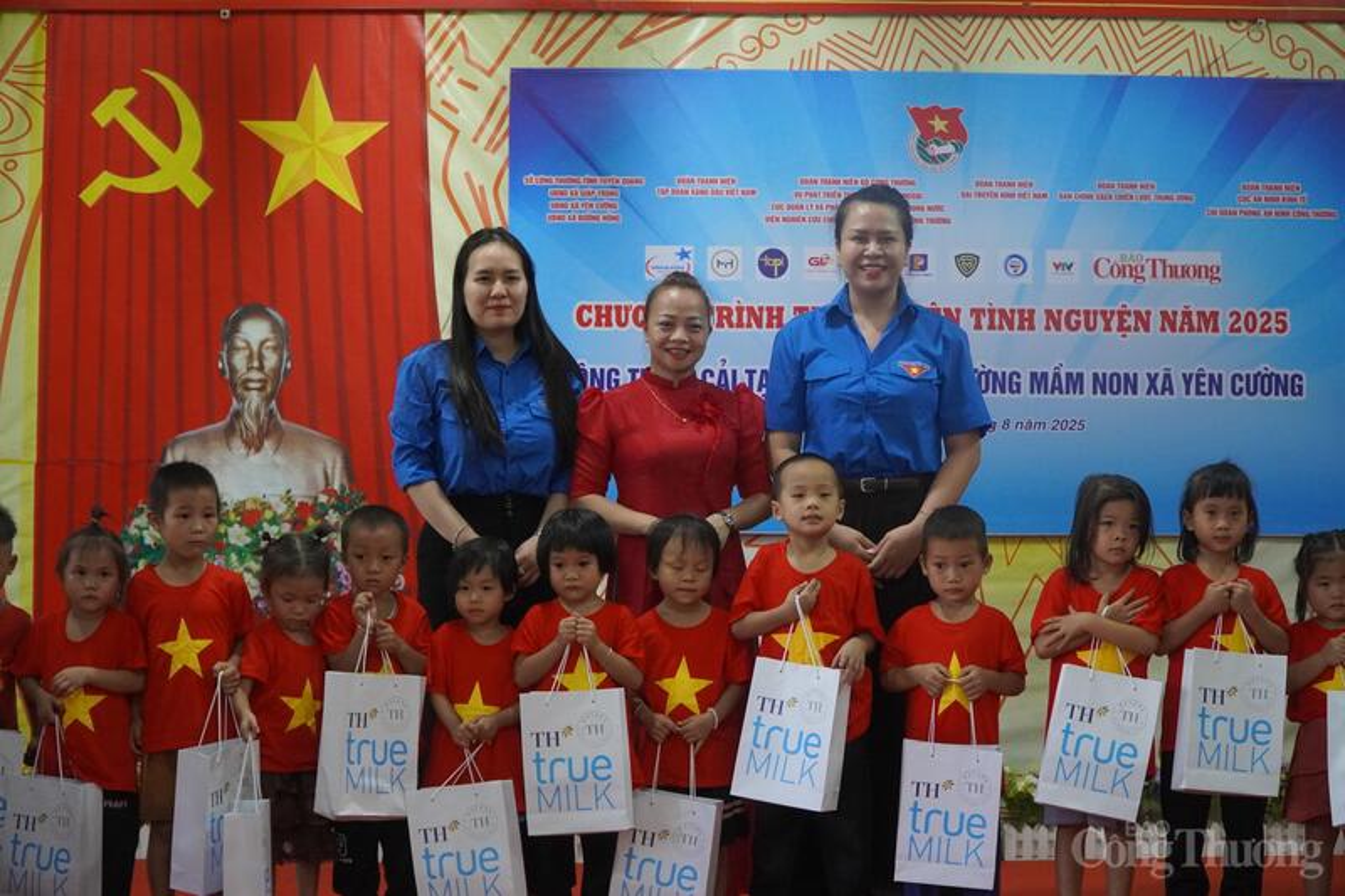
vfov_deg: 17.8
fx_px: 2857
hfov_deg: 26.5
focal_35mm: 76
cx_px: 672
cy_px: 448
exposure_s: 1/160
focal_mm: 51
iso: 3200
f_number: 4
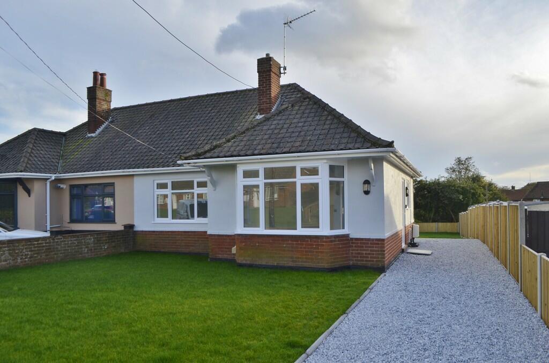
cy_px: 182
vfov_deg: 47.7
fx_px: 411
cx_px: 274
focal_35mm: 27
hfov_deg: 67.5
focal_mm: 18
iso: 200
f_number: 7.1
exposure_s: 1/200
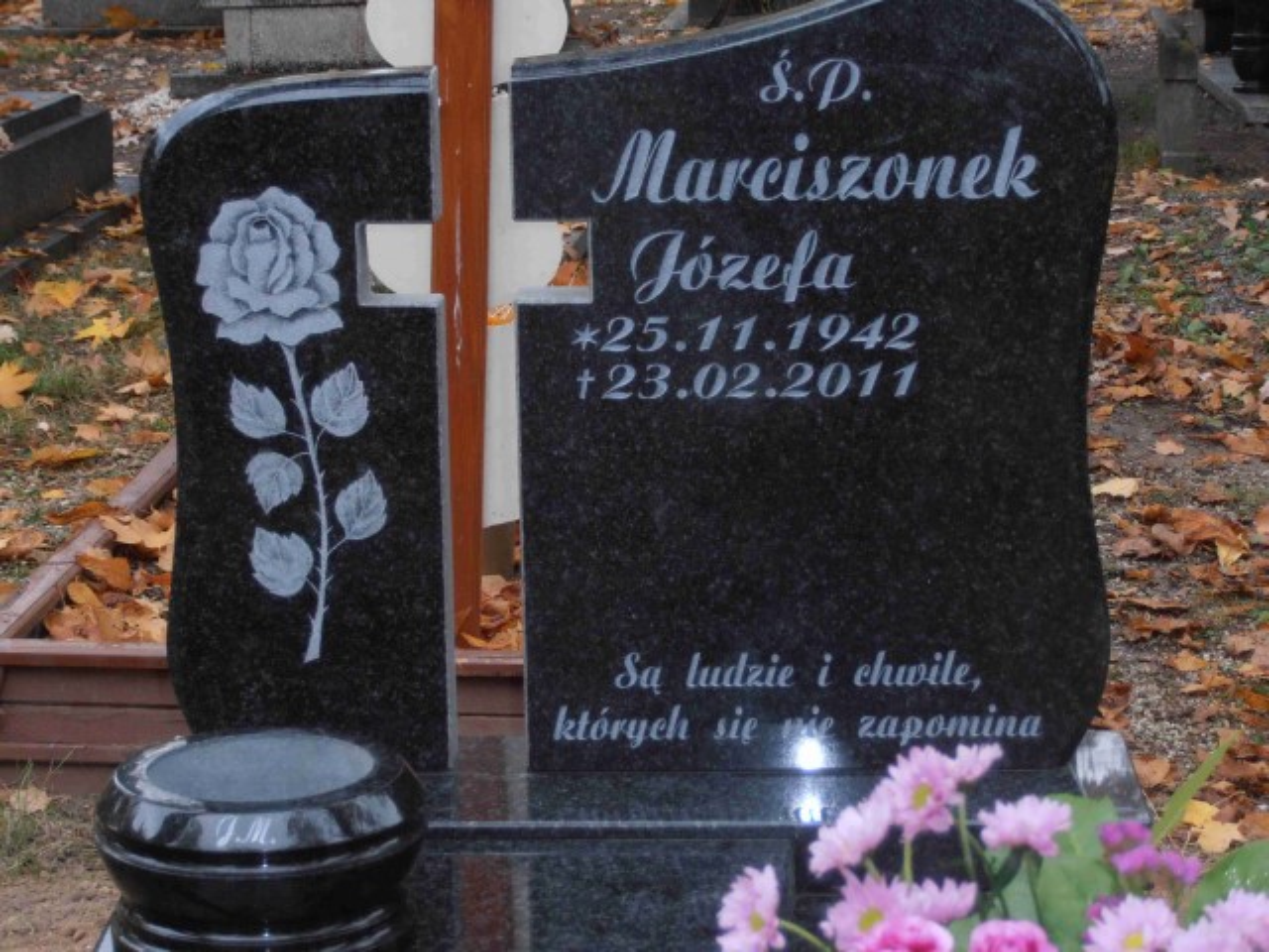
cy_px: 476
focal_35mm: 111
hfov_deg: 17.7
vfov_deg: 13.3
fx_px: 4069
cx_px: 634
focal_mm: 19.64
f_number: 5.5
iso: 125
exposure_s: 1/80
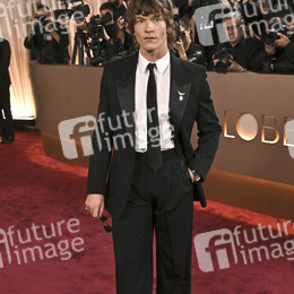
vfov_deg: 33.2
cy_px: 189
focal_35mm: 51
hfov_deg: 33.4
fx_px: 490
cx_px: 149
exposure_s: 1/320
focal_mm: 39
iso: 2500
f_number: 5.6
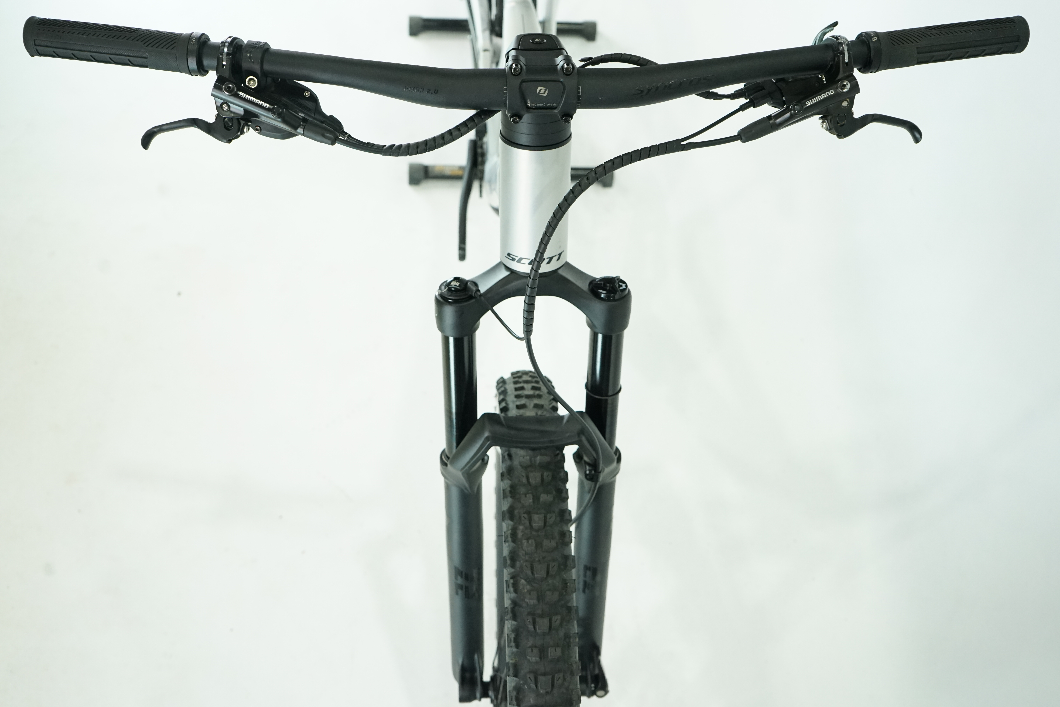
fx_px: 1060
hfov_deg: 53.1
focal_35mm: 36
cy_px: 354
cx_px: 530
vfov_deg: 36.9
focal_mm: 36
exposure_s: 1/200
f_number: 5.6
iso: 2500
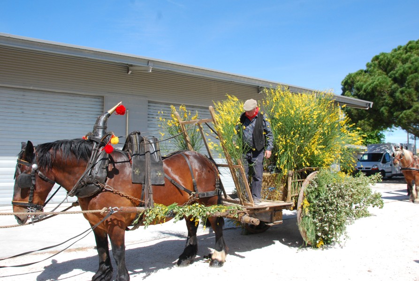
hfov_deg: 67.3
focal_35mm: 27
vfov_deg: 48.2
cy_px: 140
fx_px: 315
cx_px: 210
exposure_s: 1/400
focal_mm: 18
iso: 400
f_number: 10
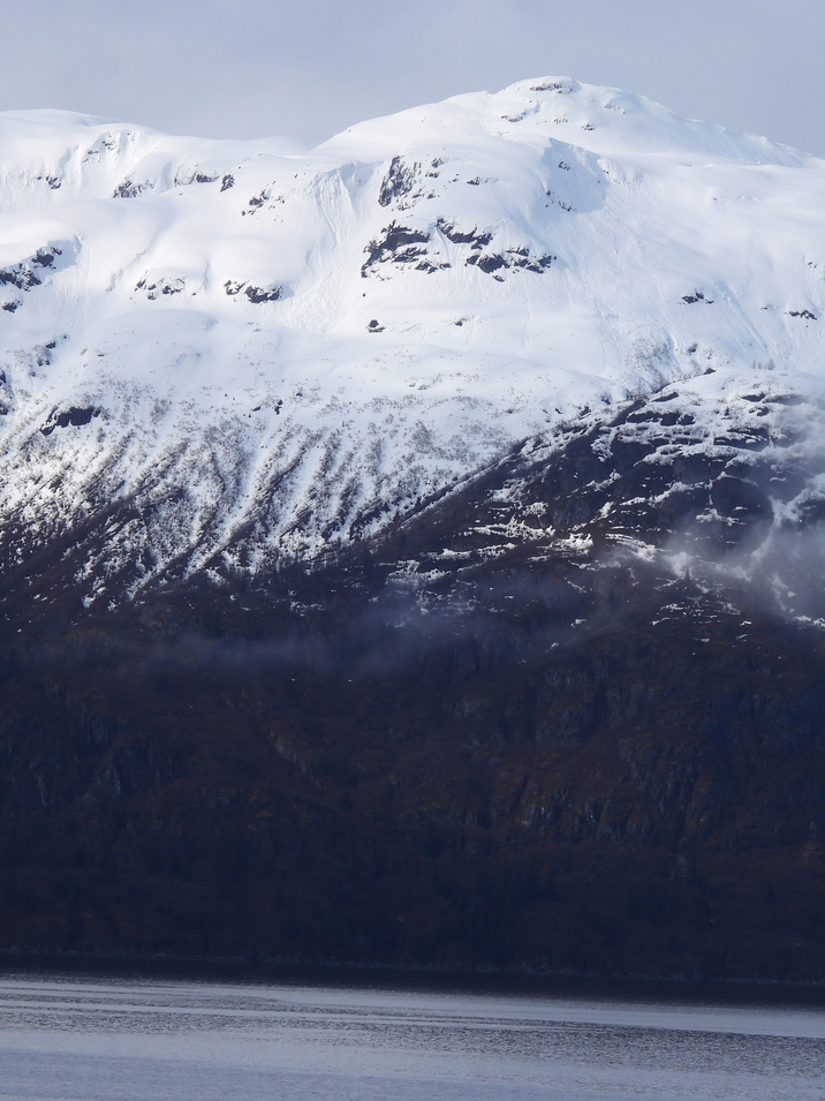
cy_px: 549
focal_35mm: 248
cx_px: 374
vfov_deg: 8.0
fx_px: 7883
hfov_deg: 6.0
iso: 100
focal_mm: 33
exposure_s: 1/1000
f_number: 4.5
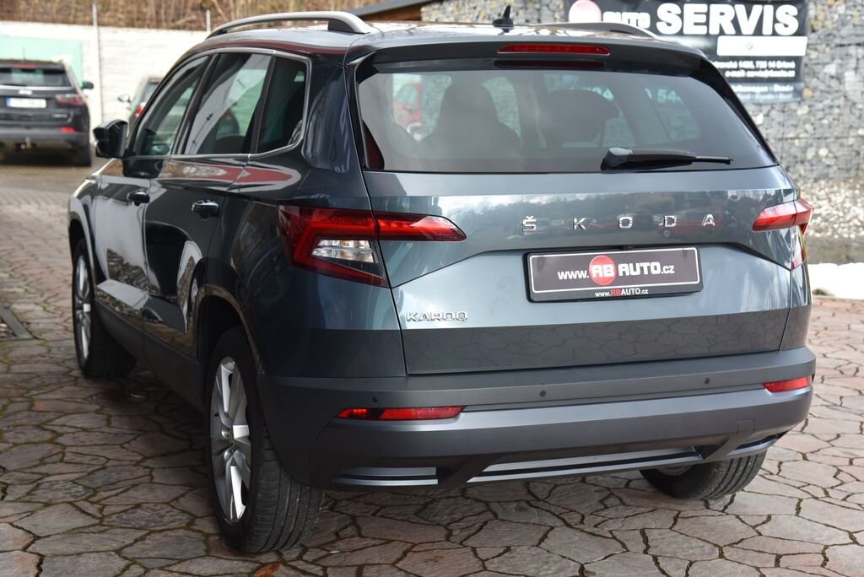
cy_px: 288
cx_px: 432
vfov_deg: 24.7
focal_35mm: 55
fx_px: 1321
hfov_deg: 36.2
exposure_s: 1/125
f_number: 5.6
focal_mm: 55
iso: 500
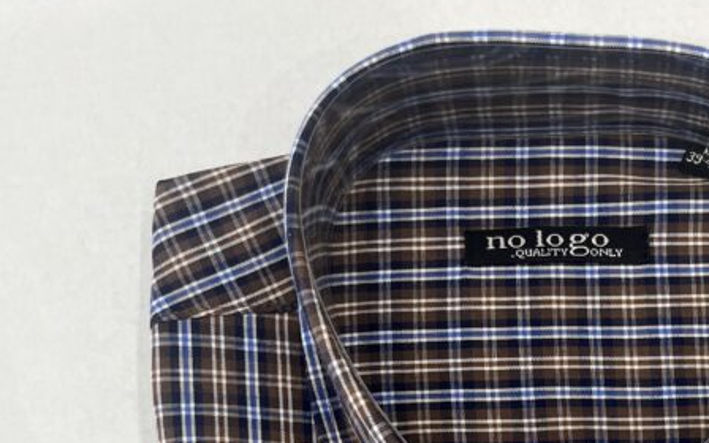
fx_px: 1217
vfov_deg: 17.0
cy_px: 793
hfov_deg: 31.6
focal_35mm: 63
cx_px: 568
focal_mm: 5.1
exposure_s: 1/100
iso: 80
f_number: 1.6
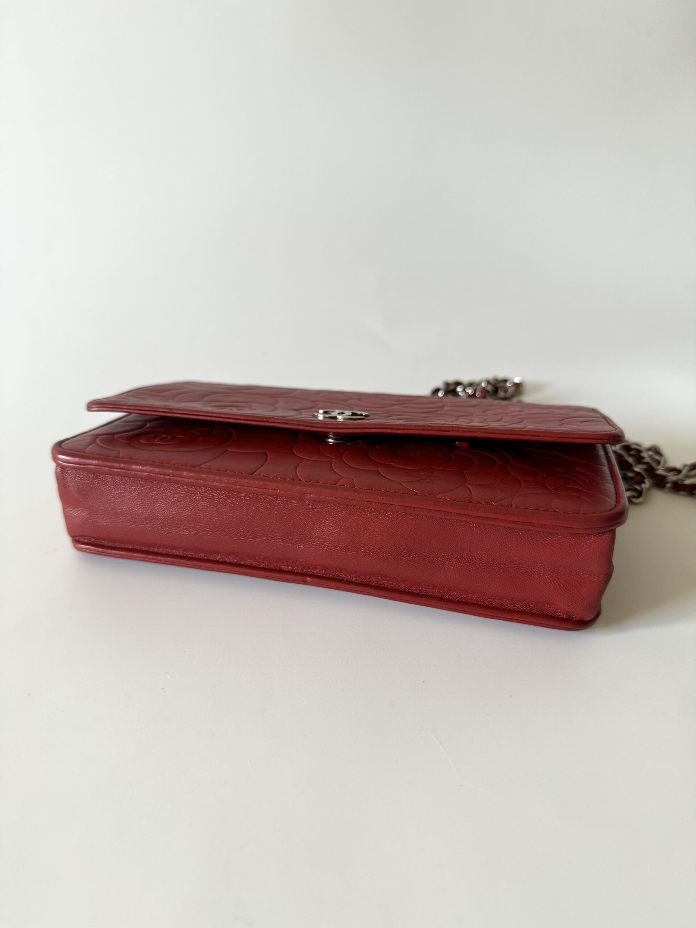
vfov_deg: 71.6
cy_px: 464
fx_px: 643
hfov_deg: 56.8
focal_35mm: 24
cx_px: 348
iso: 200
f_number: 1.78
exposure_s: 1/65
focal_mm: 6.76
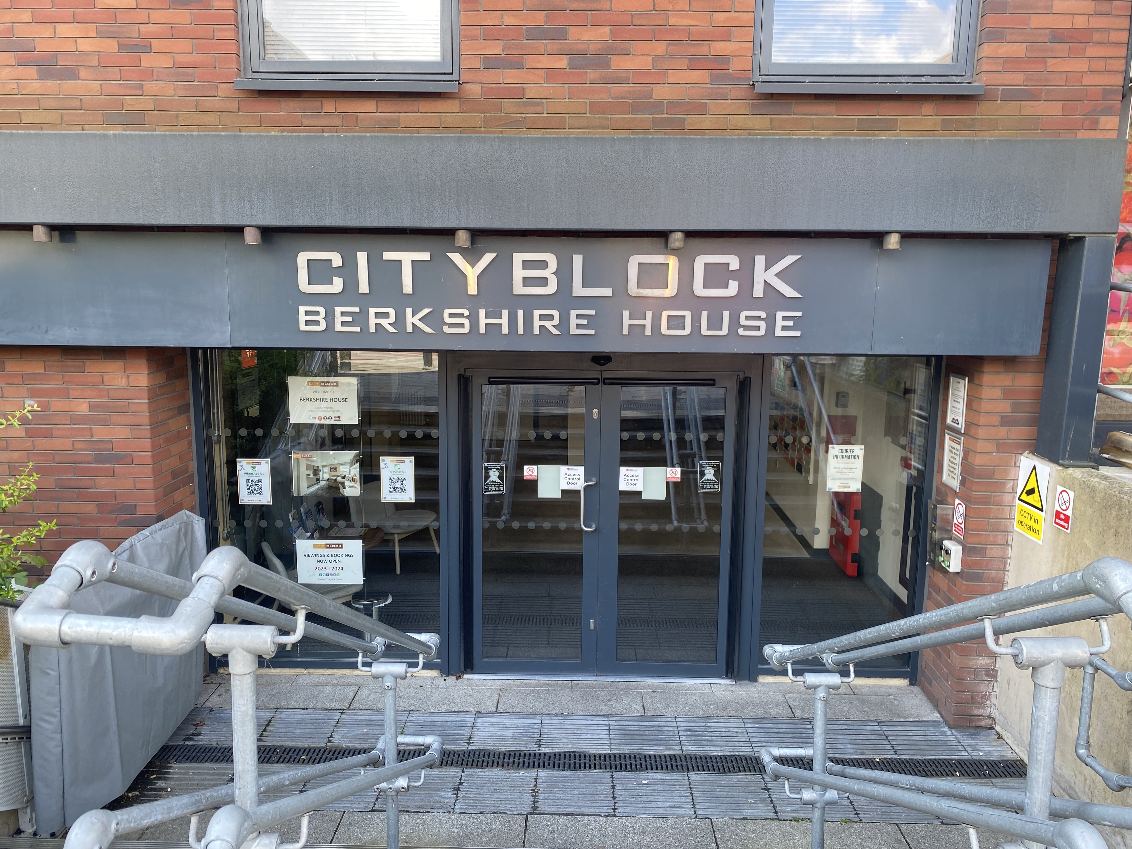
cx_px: 566
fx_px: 850
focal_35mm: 26
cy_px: 424
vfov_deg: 53.1
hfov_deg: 67.3
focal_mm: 4.25
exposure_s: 1/141
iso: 32
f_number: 1.8
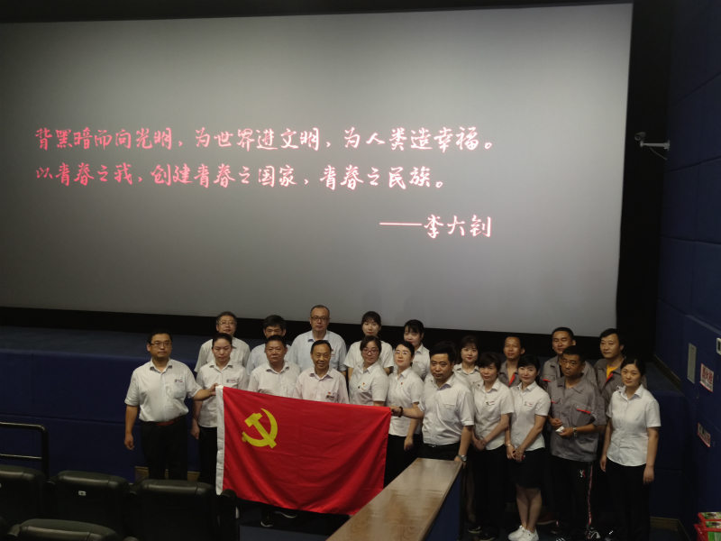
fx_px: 687
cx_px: 360
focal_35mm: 33
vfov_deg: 42.9
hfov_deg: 55.4
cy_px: 270
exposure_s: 1/13
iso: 810
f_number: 1.69
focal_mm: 6.72
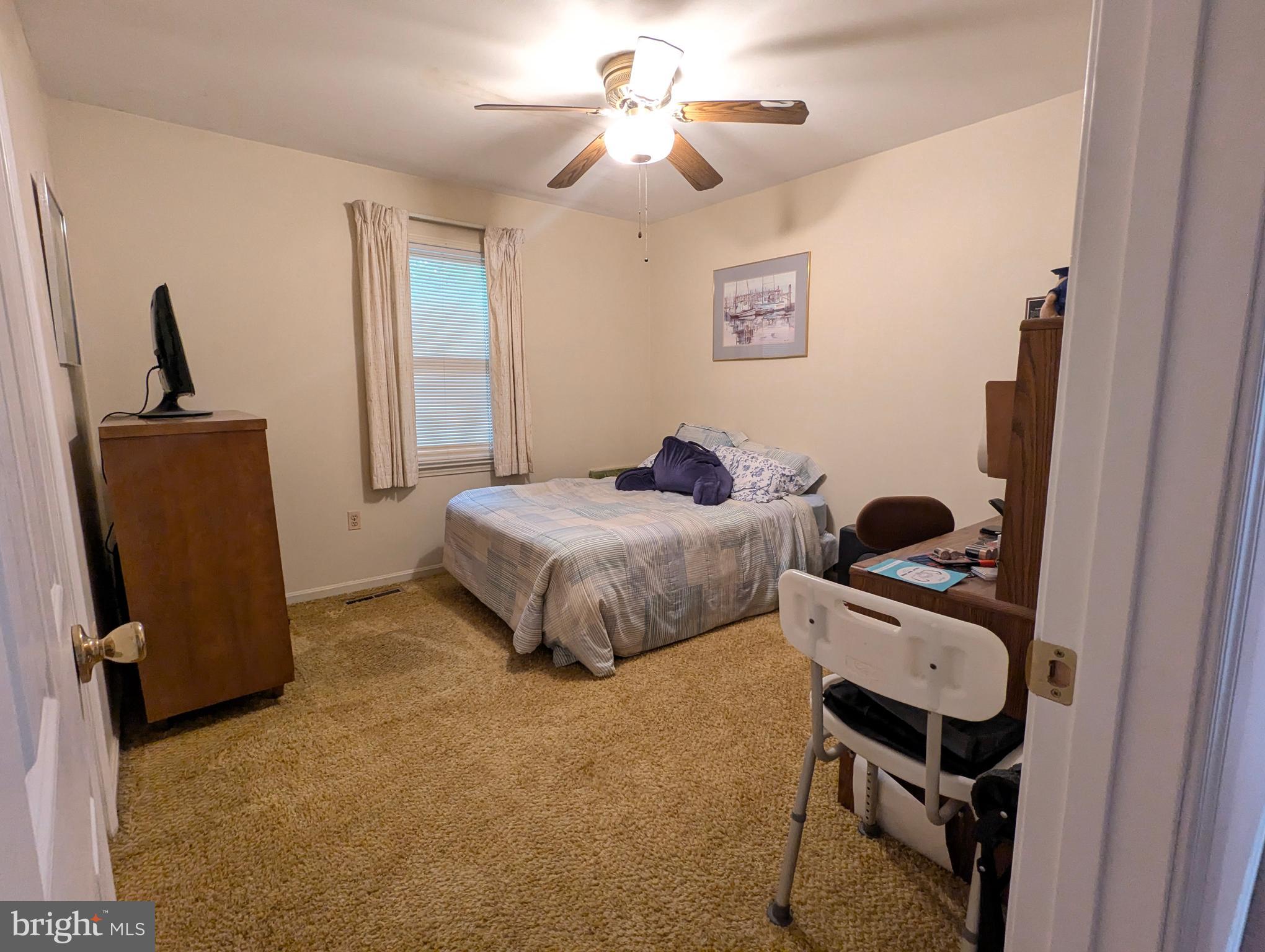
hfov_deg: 94.4
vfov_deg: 78.2
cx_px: 632
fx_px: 586
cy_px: 476
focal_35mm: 16
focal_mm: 2.35
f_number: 2.2
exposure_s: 1/40
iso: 490
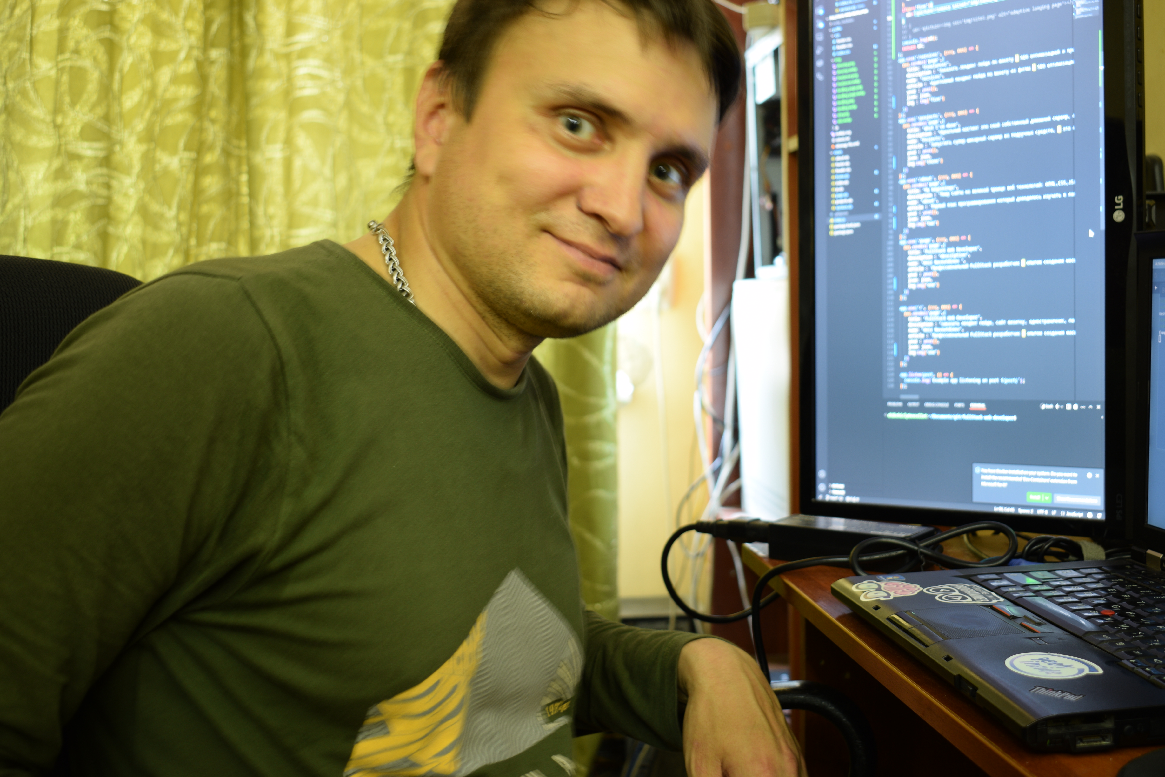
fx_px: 1408
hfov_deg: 45.0
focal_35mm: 44
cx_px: 582
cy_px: 388
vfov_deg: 30.8
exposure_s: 2.5
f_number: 4.2
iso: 100
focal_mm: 29
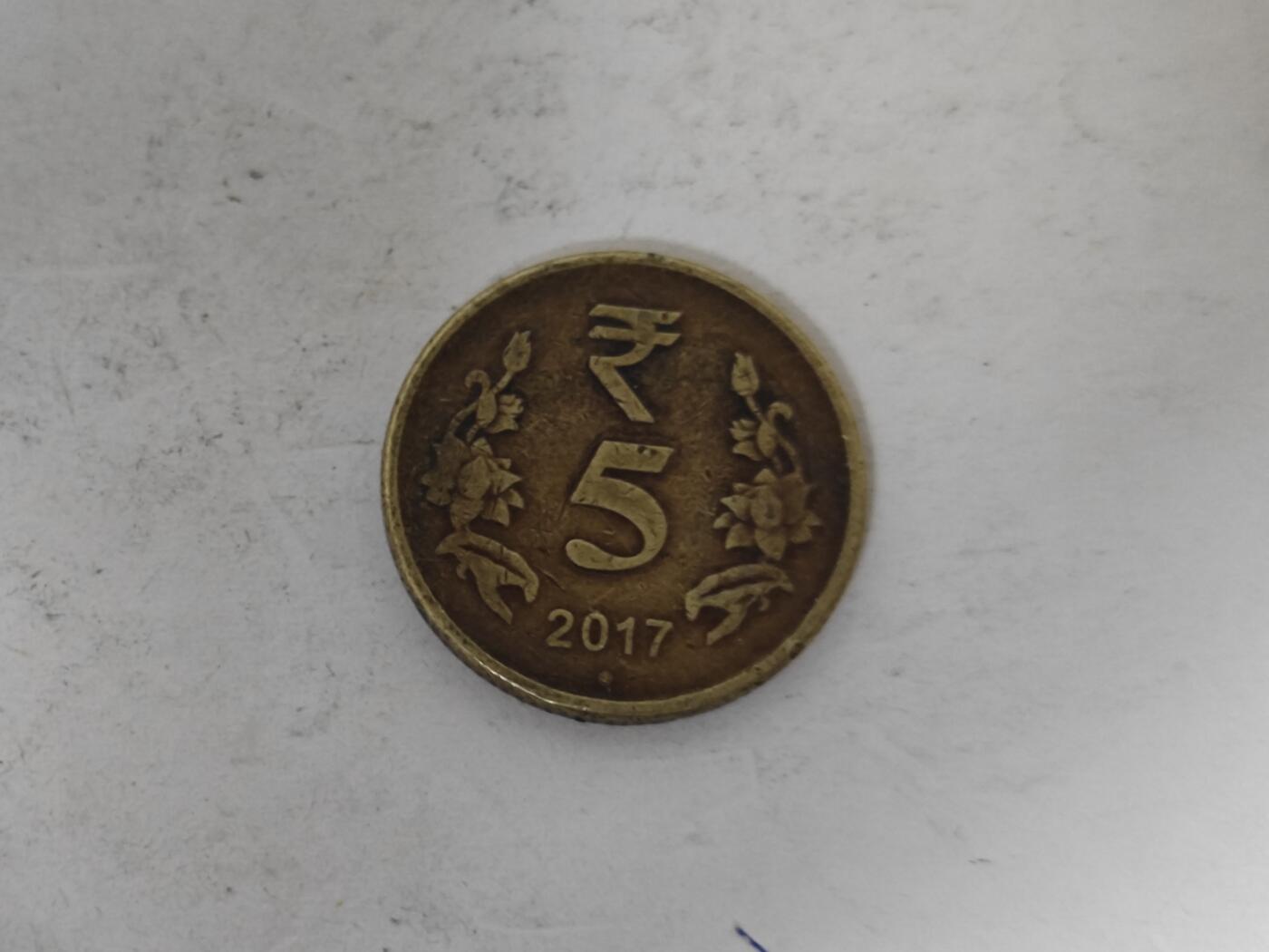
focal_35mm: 75
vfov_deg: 19.6
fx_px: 2749
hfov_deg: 26.0
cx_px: 634
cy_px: 476
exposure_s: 1/40
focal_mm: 8.7
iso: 640
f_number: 1.9
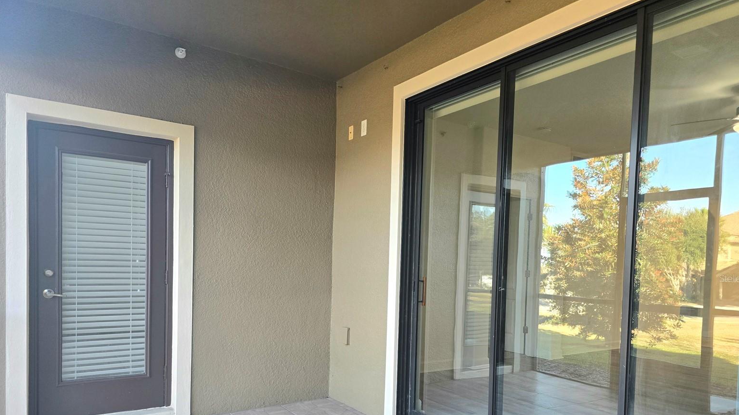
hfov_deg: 71.9
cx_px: 381
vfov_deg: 43.7
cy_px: 278
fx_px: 509
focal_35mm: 26
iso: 125
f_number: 1.7
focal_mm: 6.3
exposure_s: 1/182
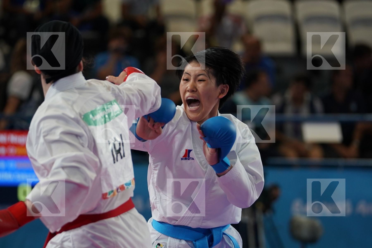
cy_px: 124
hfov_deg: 8.7
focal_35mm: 237
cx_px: 186
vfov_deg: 5.8
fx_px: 2449
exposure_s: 1/1000
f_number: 2.8
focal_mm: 158
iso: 1000
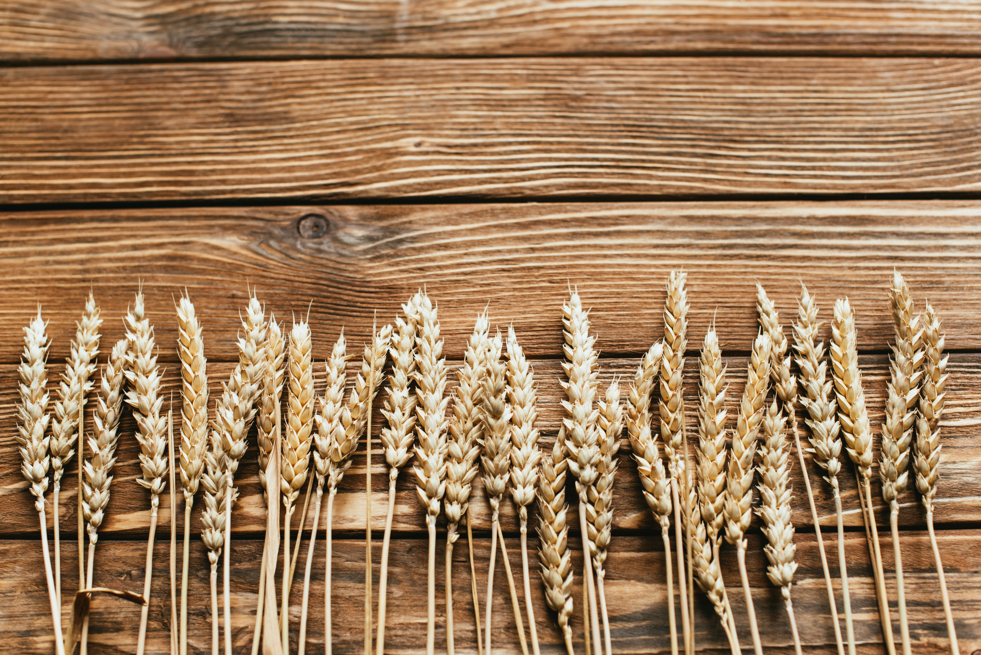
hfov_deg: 39.6
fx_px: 1363
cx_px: 490
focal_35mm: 50
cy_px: 328
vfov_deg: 27.0
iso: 200
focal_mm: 50
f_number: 3.5
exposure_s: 1/160
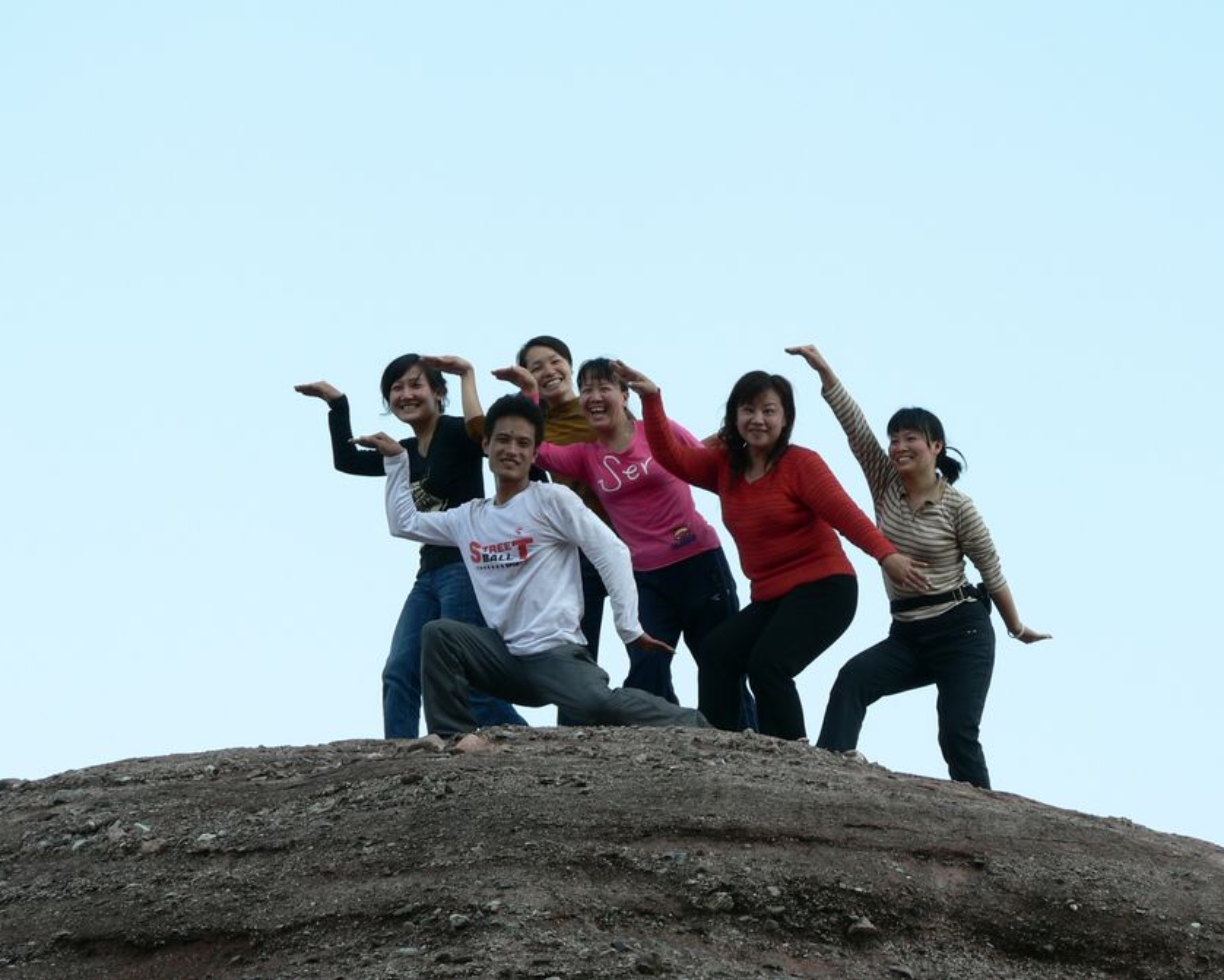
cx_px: 612
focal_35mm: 219
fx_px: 7936
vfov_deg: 7.1
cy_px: 489
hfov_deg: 8.8
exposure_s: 1/200
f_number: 4
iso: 80
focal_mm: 34.8
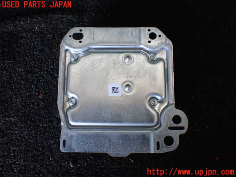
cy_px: 88
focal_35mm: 30
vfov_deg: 46.8
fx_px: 205
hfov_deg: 60.0
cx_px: 118
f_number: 2.3
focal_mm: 5.4
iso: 400
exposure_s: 1/125
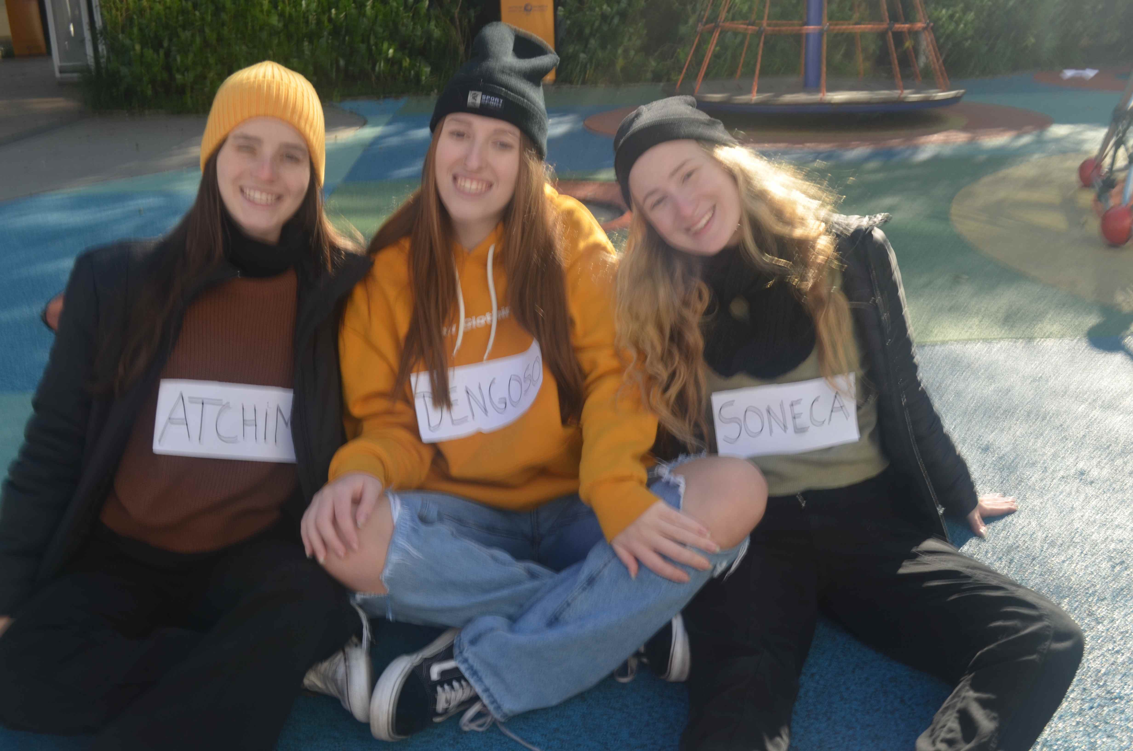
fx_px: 1131
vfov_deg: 36.7
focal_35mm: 36
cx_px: 566
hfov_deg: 53.2
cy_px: 376
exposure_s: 1/200
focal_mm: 24
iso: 200
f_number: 7.1
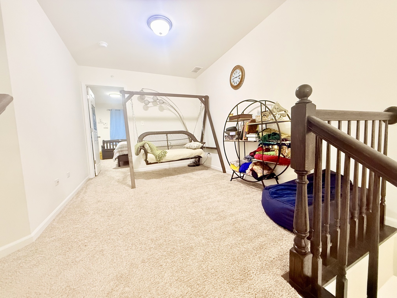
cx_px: 198
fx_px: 161
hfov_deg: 102.1
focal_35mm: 14
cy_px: 149
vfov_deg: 85.7
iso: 640
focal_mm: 2.22
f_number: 2.2
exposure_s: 1/60
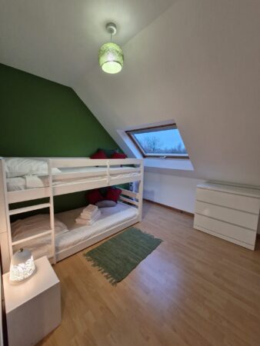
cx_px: 130
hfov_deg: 90.0
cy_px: 173
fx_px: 130
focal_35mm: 13
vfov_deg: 106.2
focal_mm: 1.74
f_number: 2.2
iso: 320
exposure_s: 1/33
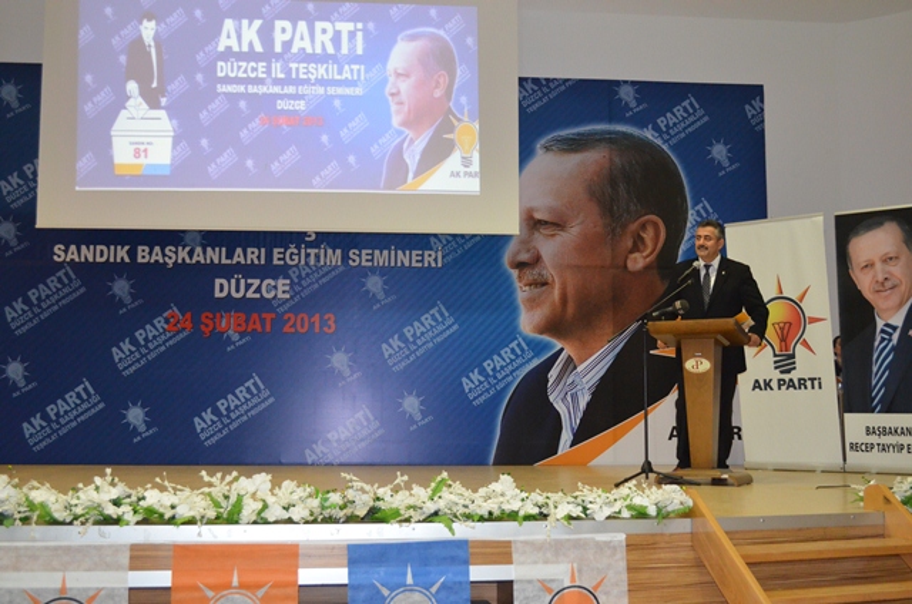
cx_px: 456
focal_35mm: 44
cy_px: 302
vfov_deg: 30.7
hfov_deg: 45.0
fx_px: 1100
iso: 3200
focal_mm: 29
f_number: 4.5
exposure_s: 1/60
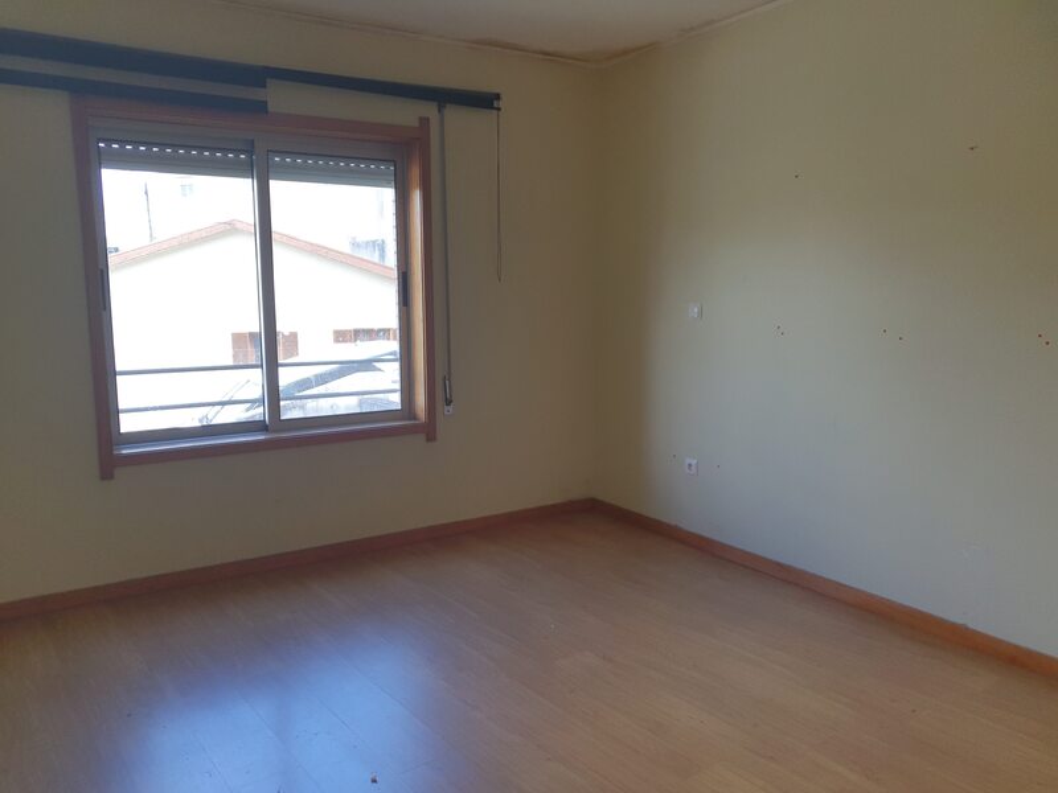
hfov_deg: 67.3
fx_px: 795
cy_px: 396
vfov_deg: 53.1
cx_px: 529
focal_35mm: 26
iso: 50
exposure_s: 1/327
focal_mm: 4.32
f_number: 1.5
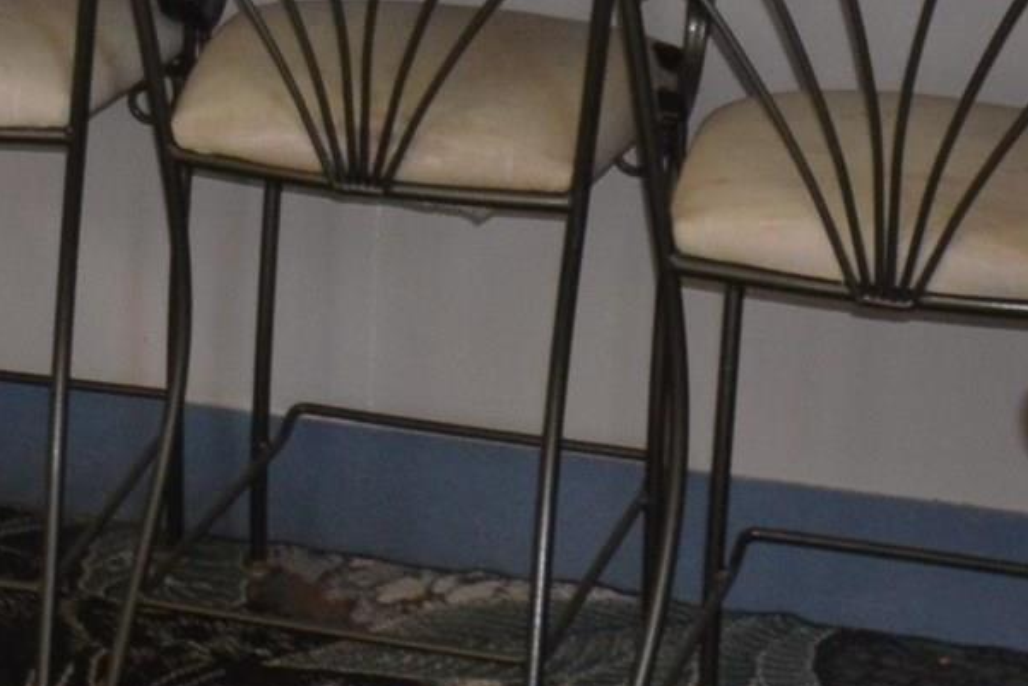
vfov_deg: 9.5
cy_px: -467
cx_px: -144
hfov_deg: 14.5
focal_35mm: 138
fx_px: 3941
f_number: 3.5
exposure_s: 1/60
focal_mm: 18
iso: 500
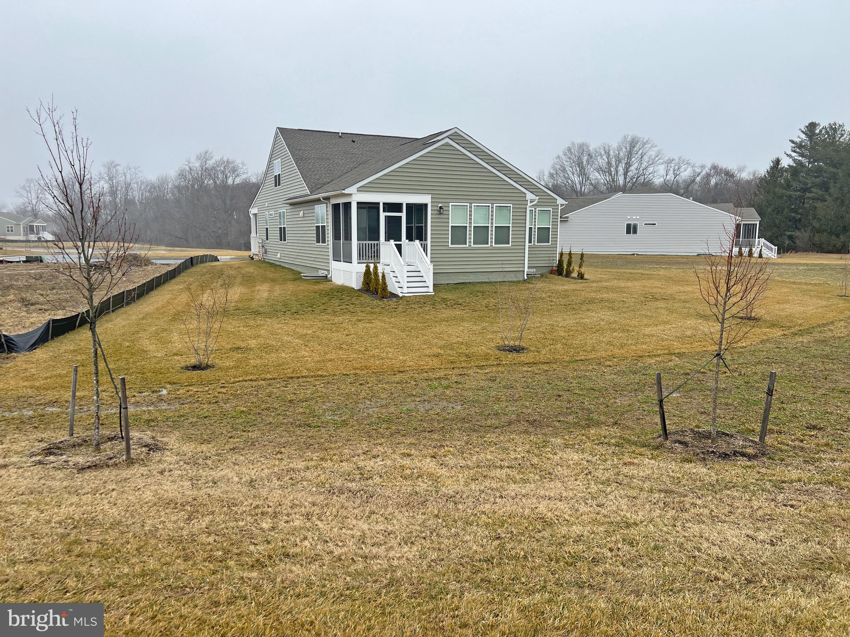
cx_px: 425
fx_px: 638
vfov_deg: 53.1
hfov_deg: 67.3
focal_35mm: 26
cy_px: 318
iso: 50
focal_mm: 5.7
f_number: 1.5
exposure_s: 1/2208
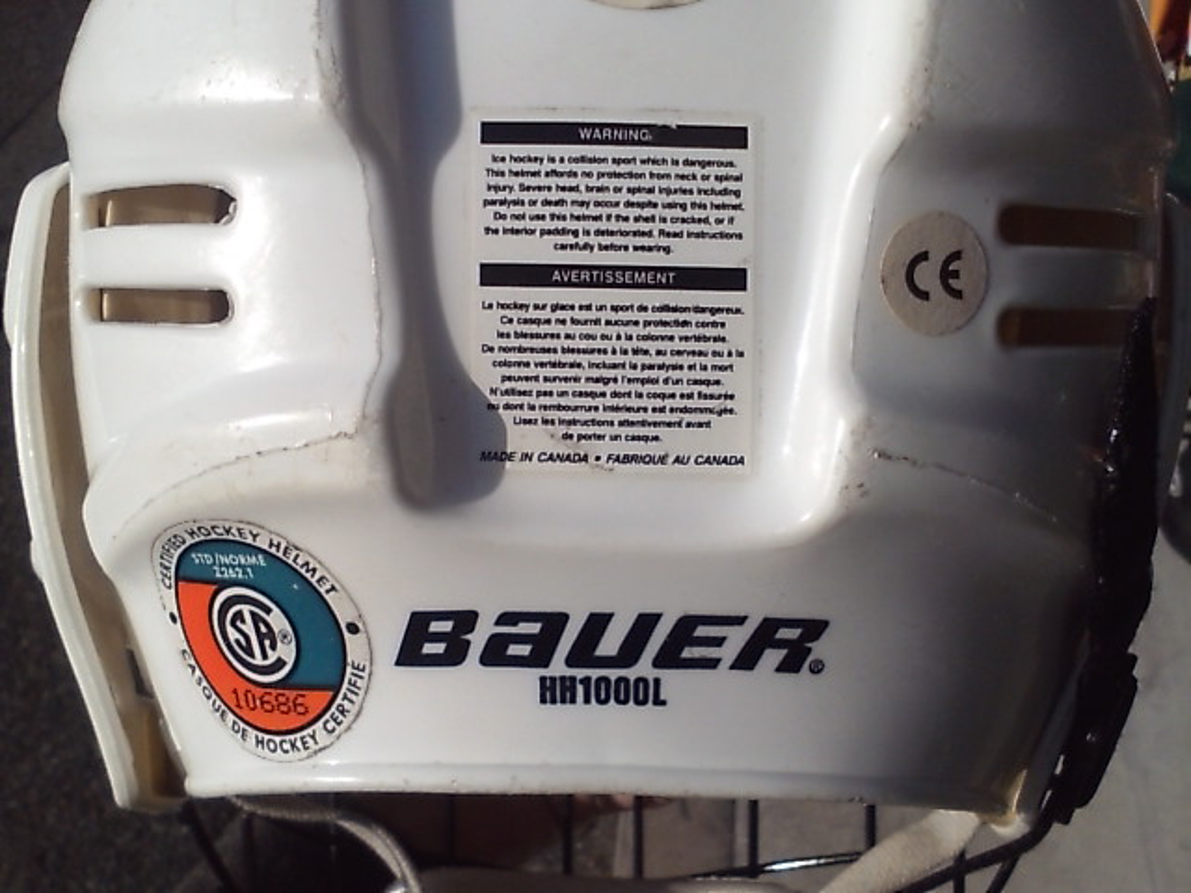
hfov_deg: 61.7
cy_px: 446
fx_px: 998
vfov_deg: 48.2
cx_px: 596
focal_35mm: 29
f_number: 3.5
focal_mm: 3.73
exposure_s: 1/1961
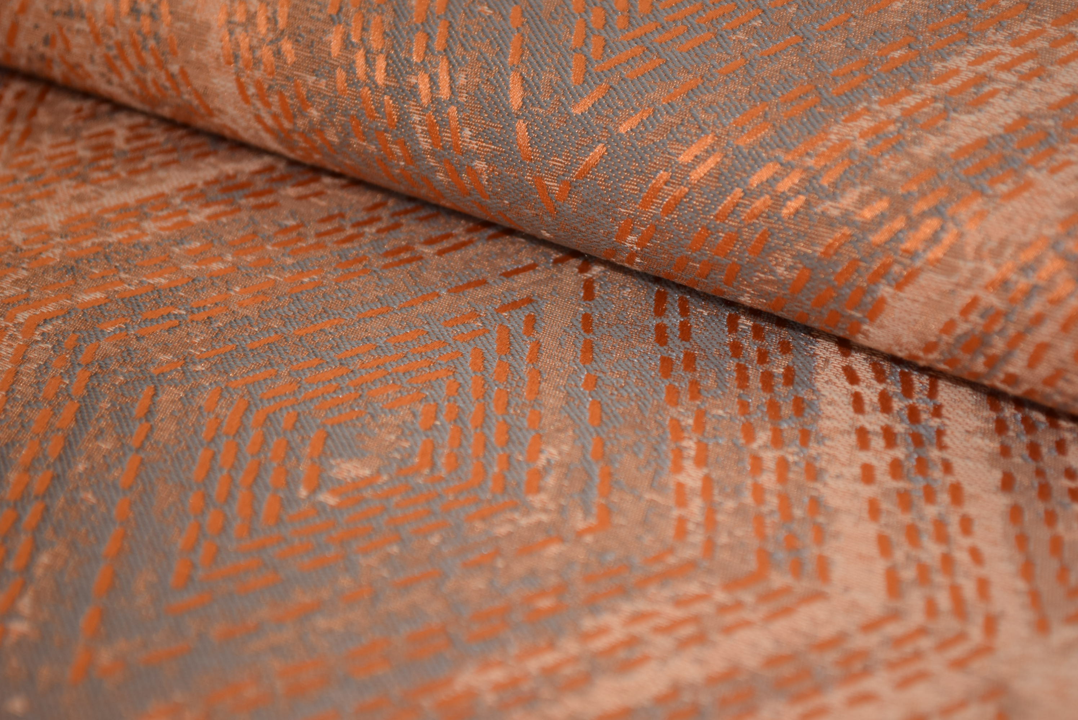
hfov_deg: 24.6
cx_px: 539
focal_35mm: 82
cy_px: 360
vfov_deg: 16.6
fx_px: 2472
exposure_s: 1/200
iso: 400
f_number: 5.6
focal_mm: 55
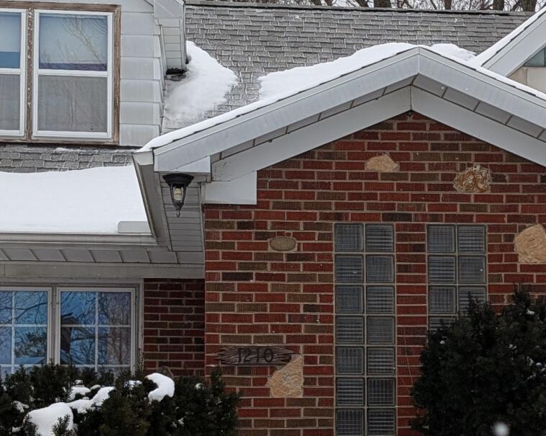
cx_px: 377
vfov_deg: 16.4
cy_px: 348
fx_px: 1502
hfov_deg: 20.5
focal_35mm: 93
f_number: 1.68
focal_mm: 6.9
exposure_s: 1/797
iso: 18
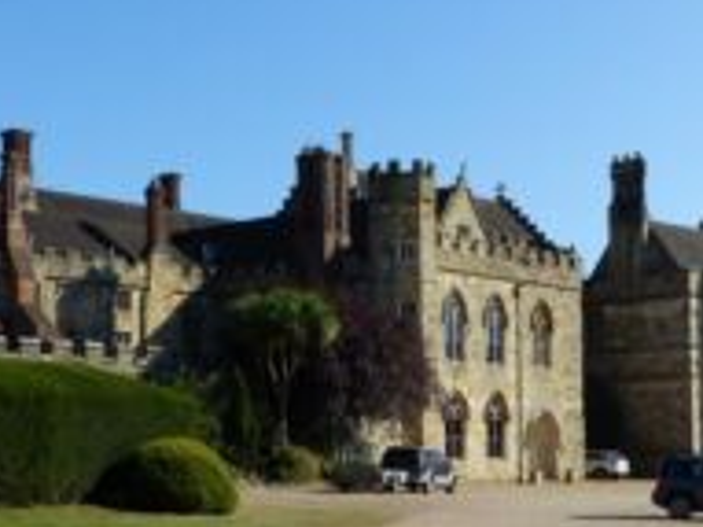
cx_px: 294
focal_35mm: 65
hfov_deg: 29.8
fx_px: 1319
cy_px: 409
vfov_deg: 22.3
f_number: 4
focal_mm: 5.5
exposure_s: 1/1000
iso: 100
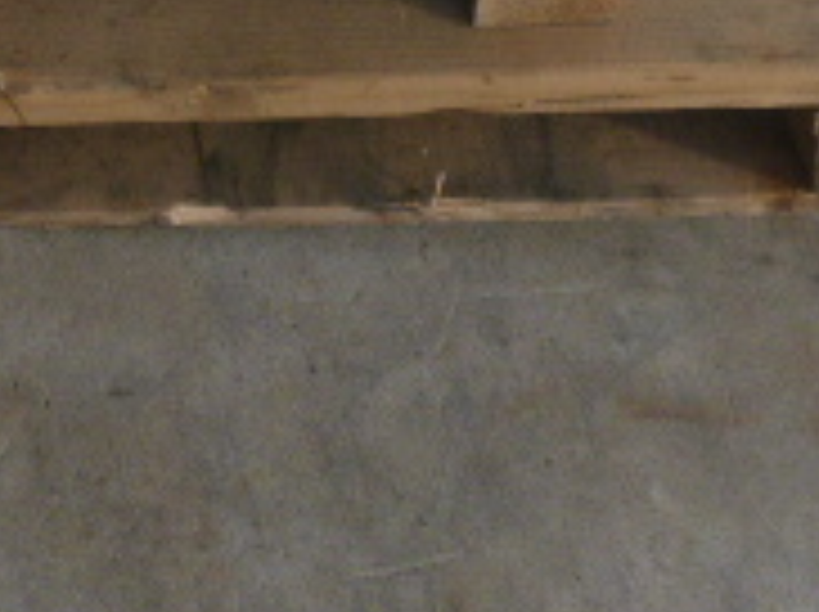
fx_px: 2079
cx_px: -112
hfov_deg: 21.0
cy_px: -261
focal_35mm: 88
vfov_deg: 15.6
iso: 100
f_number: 3.9
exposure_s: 1/640
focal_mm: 4.5
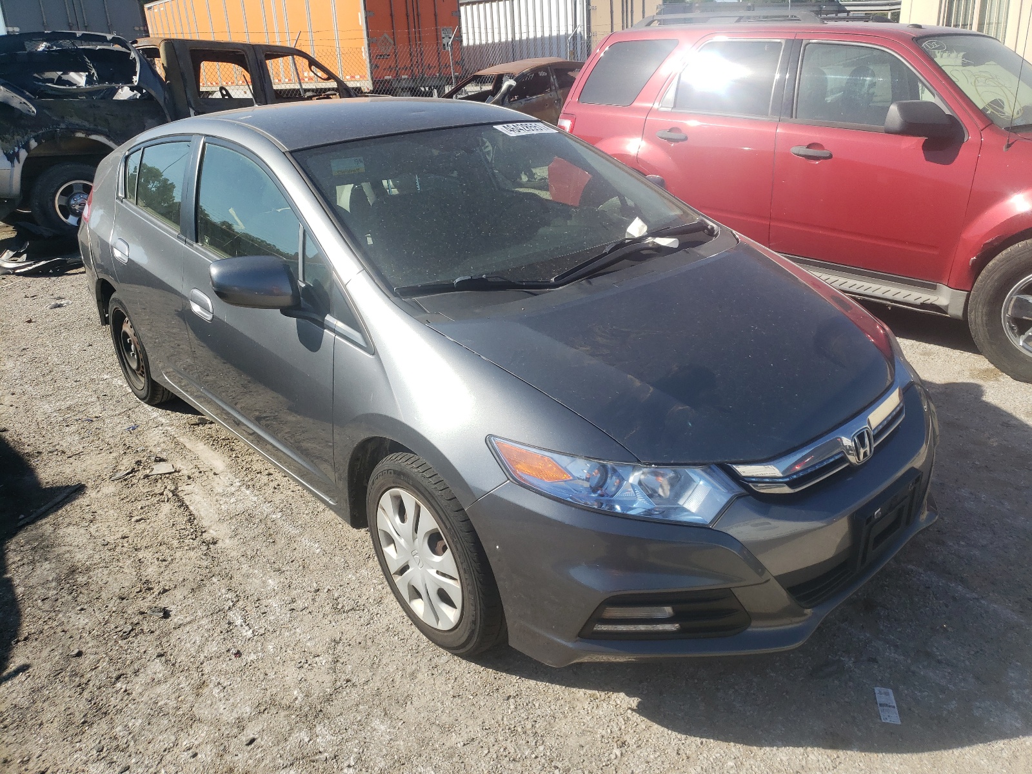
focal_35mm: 26
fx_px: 775
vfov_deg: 53.1
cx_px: 516
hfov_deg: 67.3
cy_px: 387
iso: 50
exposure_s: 1/2000
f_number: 1.5
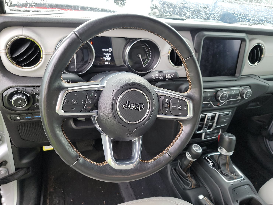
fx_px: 205
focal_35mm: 26
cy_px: 95
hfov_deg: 67.3
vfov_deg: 53.0
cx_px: 130
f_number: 1.8
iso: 180
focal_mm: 6.7
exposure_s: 1/59
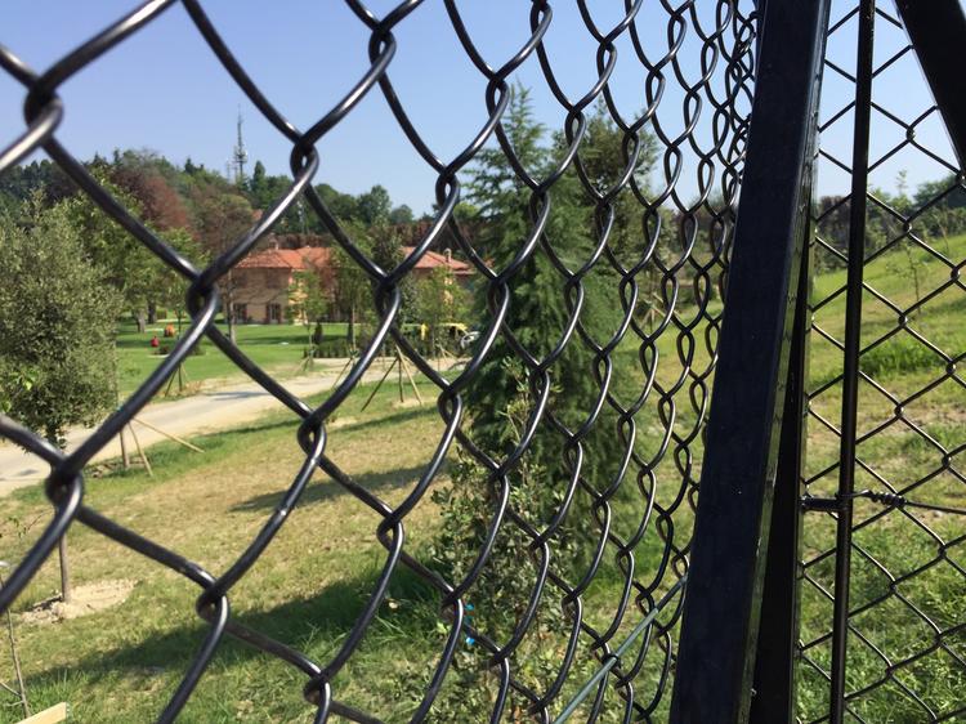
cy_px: 362
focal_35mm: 29
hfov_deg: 61.7
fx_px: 809
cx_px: 483
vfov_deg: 48.2
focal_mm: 4.15
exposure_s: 1/1582
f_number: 2.2
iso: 32
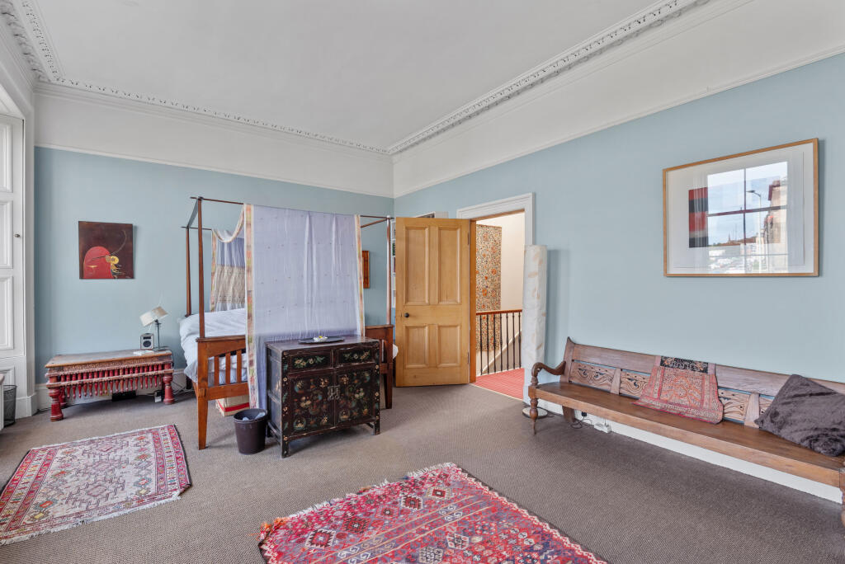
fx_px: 376
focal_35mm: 16
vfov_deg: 73.8
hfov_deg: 96.7
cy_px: 282
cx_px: 422
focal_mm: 16
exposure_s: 1/8
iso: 250
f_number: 9
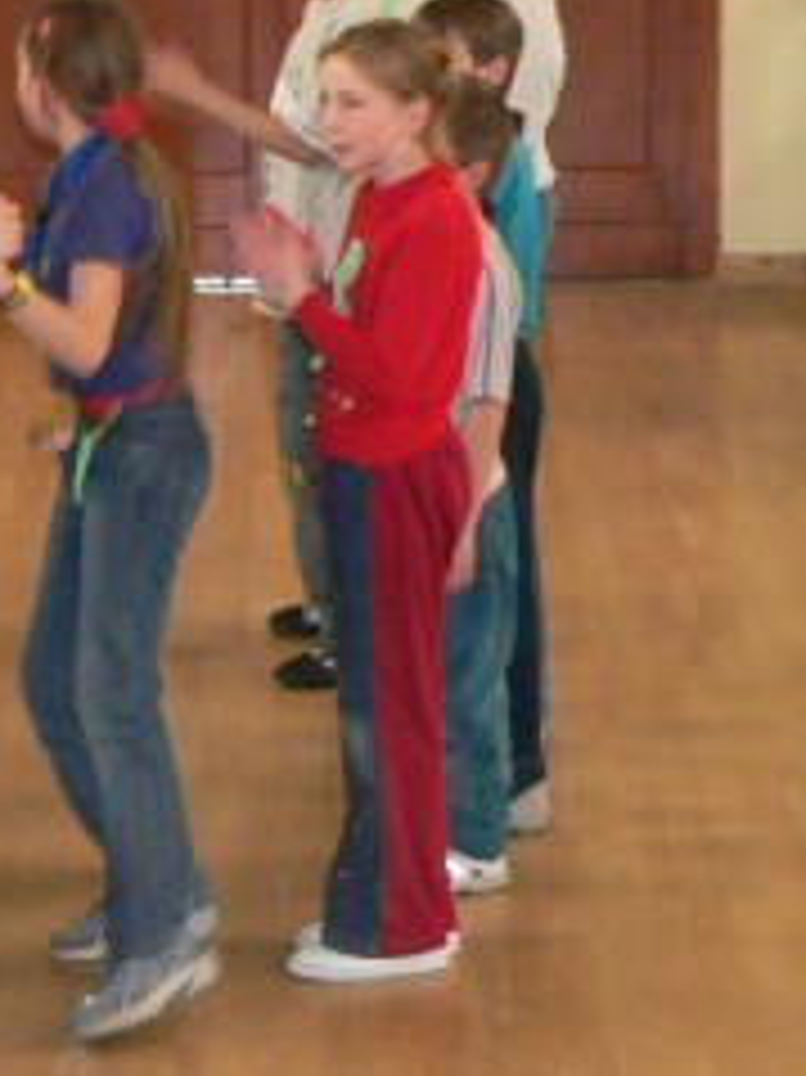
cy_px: 455
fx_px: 6556
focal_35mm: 211
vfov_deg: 9.4
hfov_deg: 7.0
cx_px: 104
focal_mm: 14.1
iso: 400
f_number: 2.8
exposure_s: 1/60
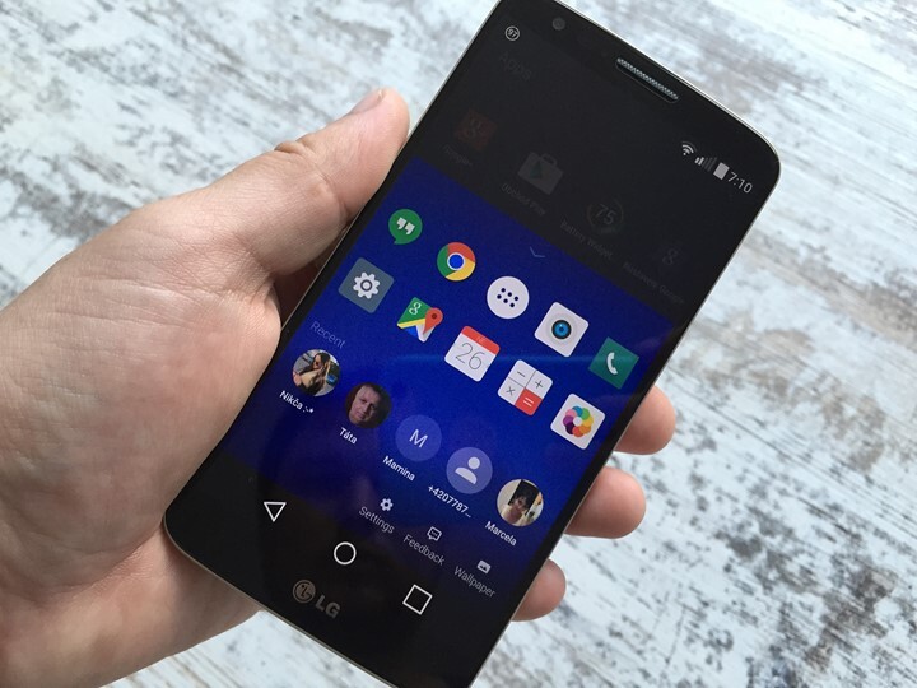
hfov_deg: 61.7
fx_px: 768
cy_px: 344
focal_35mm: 29
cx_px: 458
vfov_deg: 48.2
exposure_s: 1/30
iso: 50
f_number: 2.2
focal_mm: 4.15
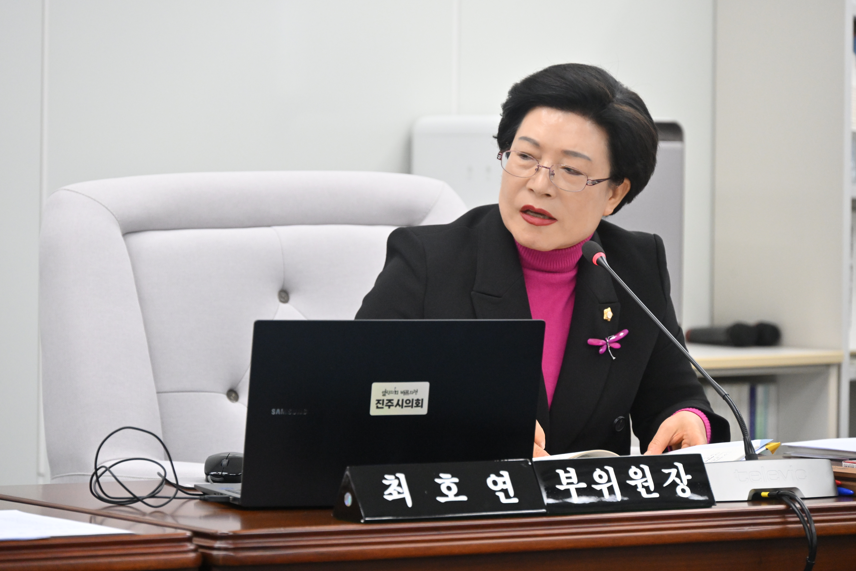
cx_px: 428
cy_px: 286
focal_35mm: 175
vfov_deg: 7.8
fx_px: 4161
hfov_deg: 11.7
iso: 4000
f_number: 6.3
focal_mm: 175
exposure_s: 1/250
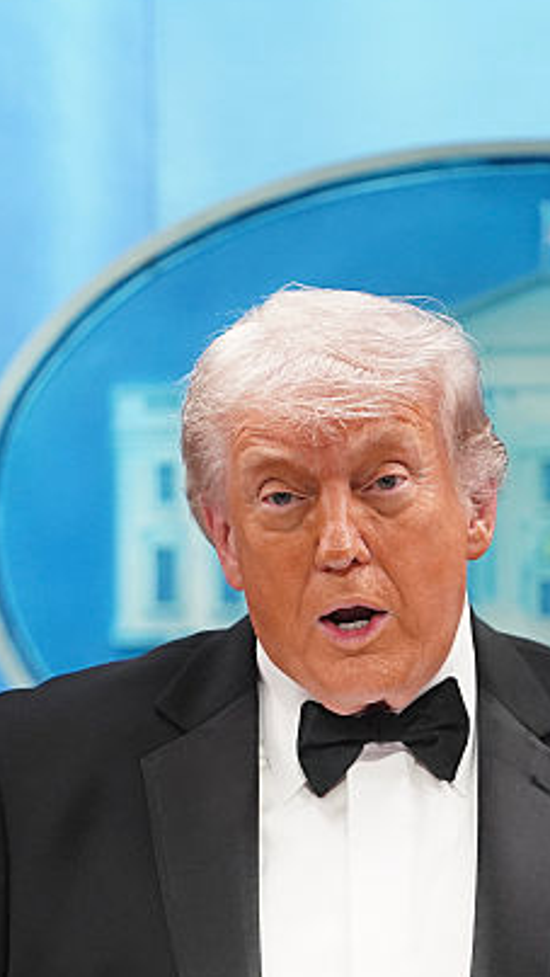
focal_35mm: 516
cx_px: 380
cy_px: 714
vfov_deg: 4.2
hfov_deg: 2.4
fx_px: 13364
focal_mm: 194
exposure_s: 1/320
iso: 3200
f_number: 2.8
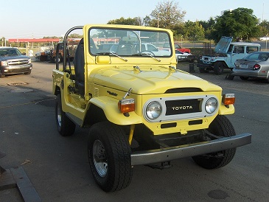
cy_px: 101
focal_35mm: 35
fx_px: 272
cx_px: 134
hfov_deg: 52.6
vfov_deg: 40.7
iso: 100
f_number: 3.5
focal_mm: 7.5
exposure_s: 1/368
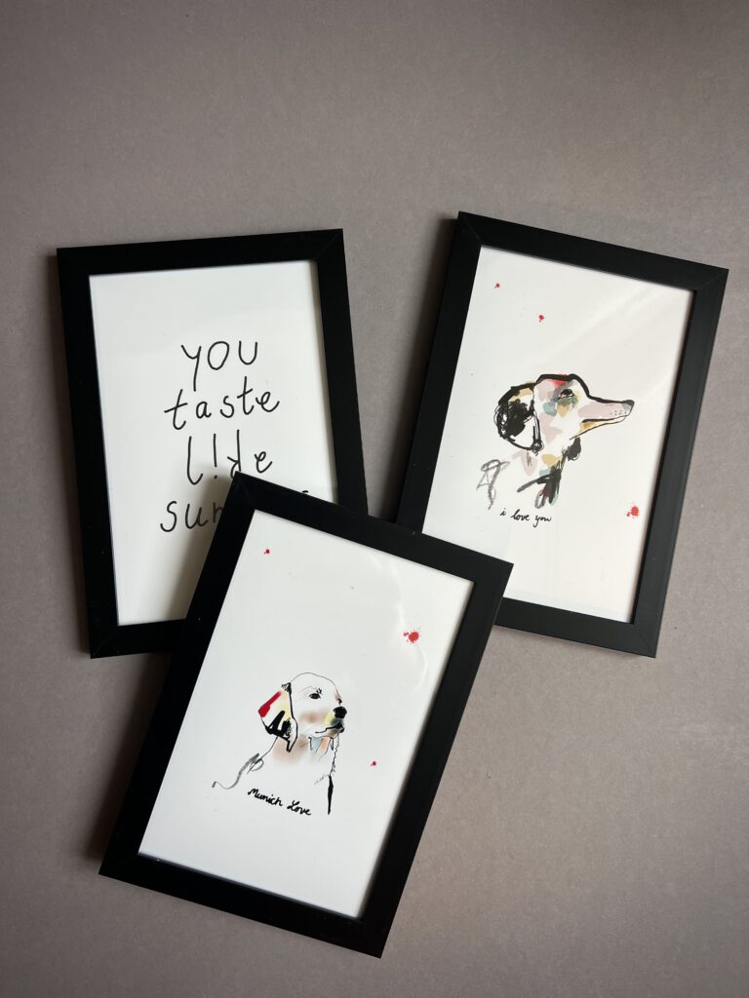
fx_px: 750
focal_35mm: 26
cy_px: 499
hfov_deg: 53.1
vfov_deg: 67.3
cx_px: 374
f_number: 1.5
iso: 100
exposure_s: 1/100
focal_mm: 5.7
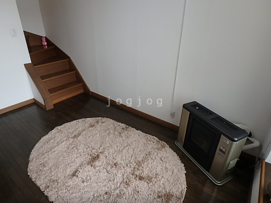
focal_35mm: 21
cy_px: 102
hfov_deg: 79.0
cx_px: 136
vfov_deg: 63.4
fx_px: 164
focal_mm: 3.7
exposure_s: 1/50
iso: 200
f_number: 3.5
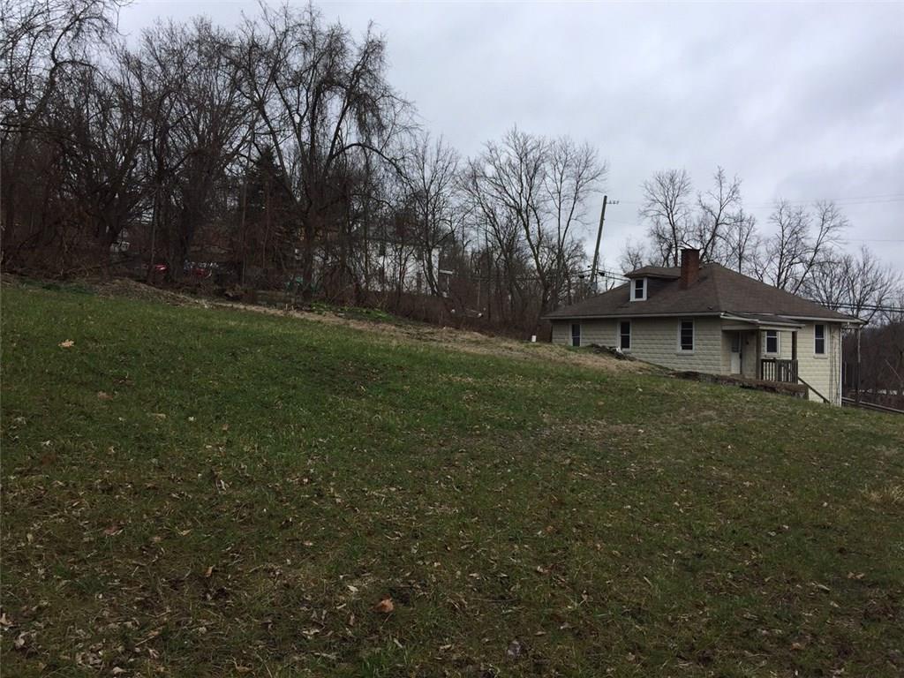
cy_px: 339
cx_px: 452
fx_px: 757
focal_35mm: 29
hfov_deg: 61.7
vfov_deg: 48.2
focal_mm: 4.15
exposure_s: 1/898
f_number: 2.2
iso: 32
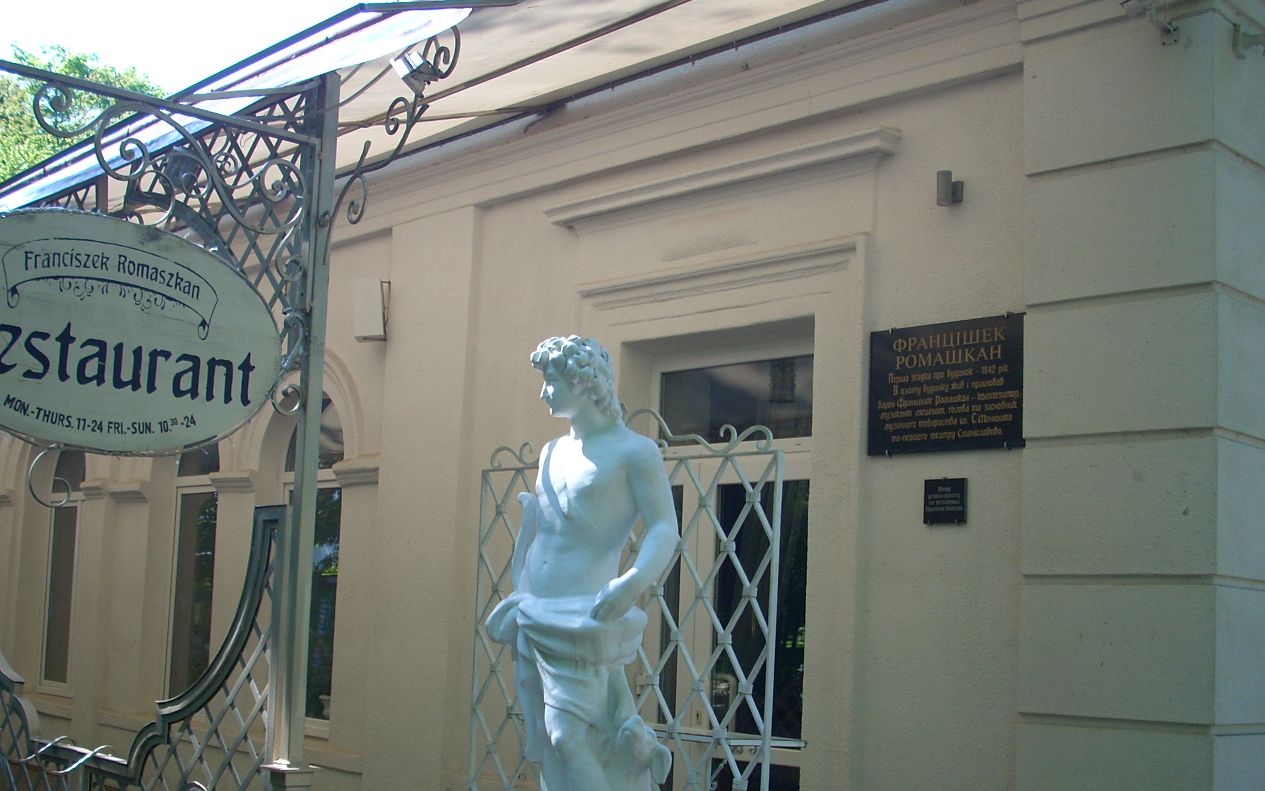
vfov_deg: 29.2
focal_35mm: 44
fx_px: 1517
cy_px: 464
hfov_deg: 45.3
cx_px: 623
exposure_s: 1/169
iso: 64
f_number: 2.8
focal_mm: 6.2
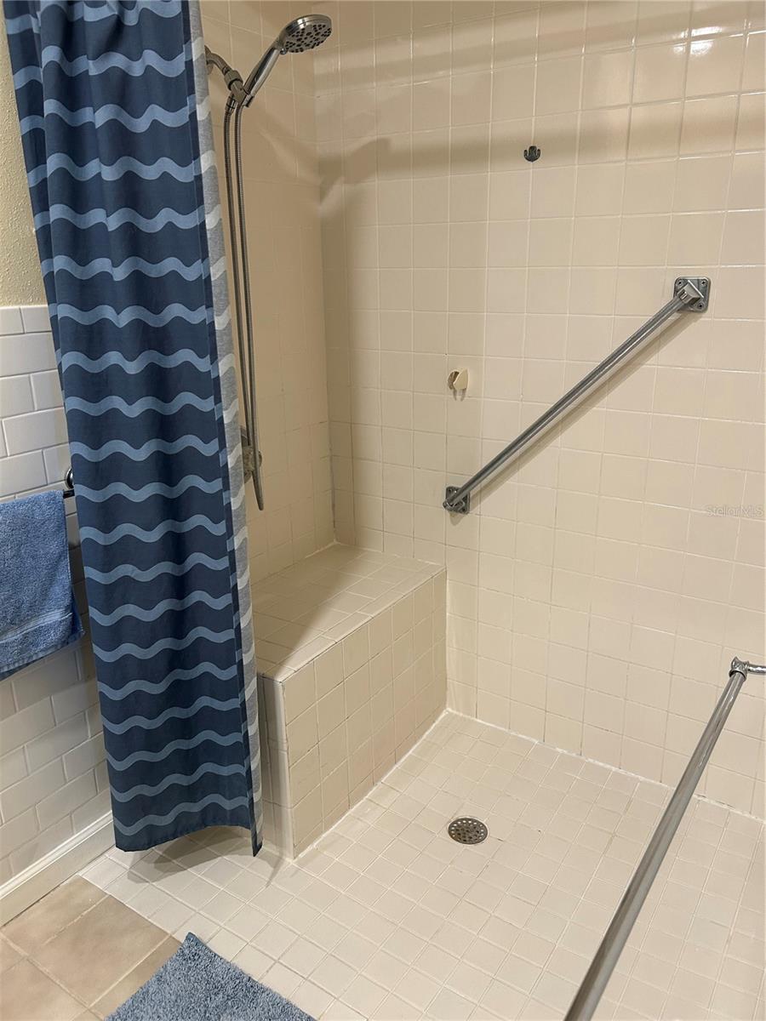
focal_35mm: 26
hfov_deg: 53.1
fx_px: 767
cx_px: 383
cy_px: 510
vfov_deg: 67.3
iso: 125
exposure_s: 1/60
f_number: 1.5
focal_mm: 5.7
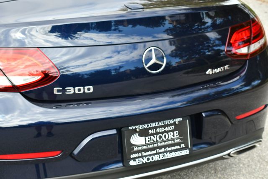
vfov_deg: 19.5
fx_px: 522
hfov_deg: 28.8
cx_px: 134
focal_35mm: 70
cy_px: 90
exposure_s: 1/250
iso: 200
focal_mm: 35
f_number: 5.6
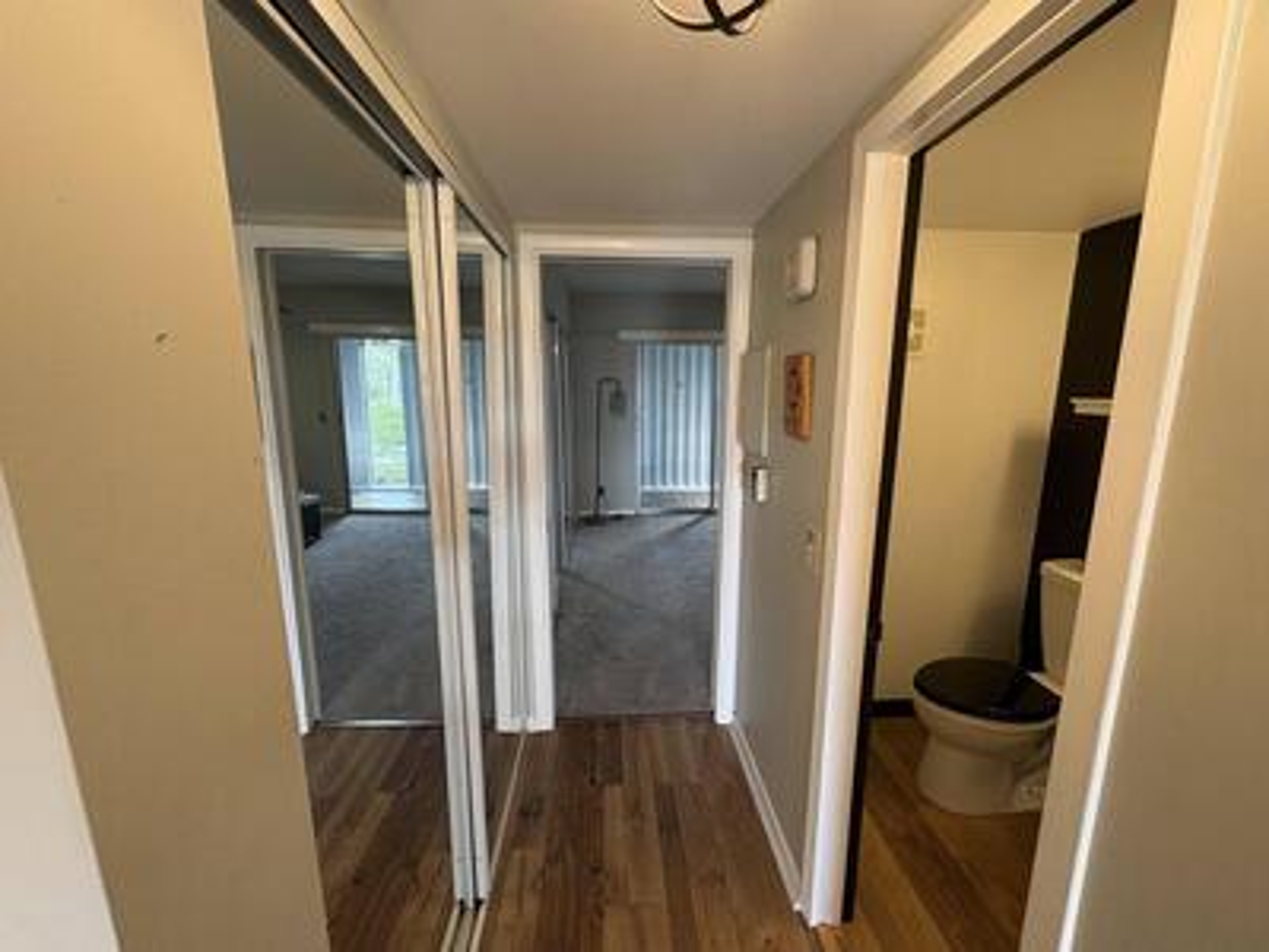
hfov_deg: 102.1
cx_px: 634
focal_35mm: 14
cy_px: 476
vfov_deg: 85.7
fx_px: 513
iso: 160
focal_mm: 2.22
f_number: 2.2
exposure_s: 1/60
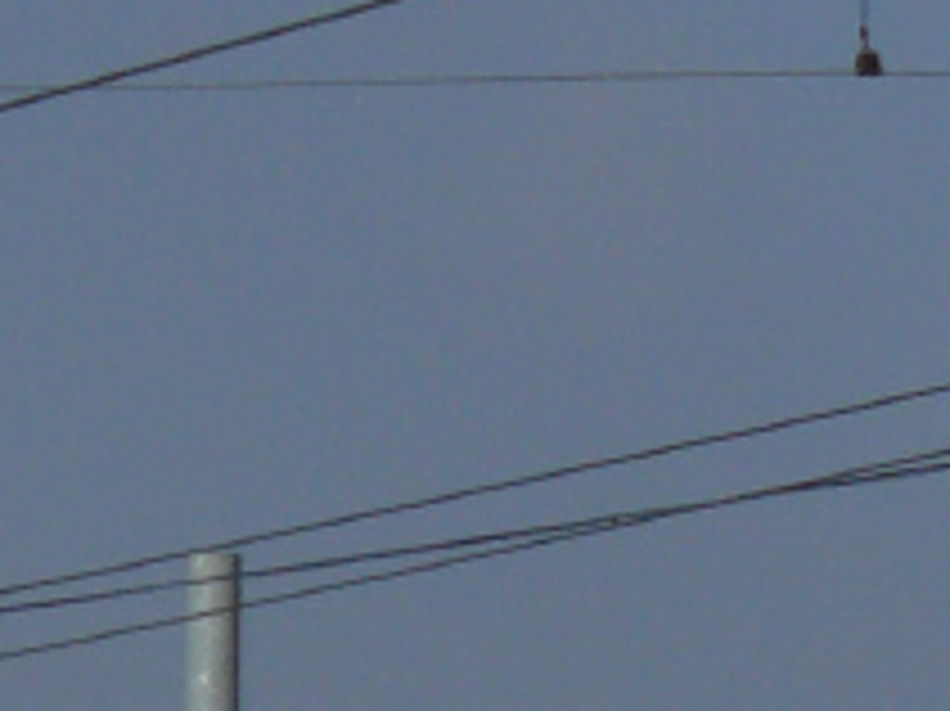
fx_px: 17582
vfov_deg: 2.3
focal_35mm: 641
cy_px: 1307
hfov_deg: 3.0
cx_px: -1814
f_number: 8
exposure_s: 1/640
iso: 100
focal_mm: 22
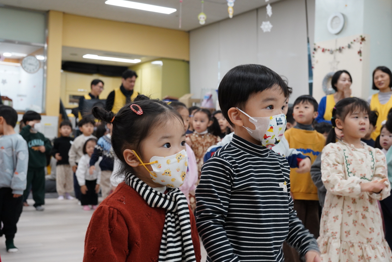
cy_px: 131
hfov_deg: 41.9
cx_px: 196
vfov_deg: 28.7
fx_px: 512
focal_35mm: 47
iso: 2500
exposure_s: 1/80
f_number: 7.1
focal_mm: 47
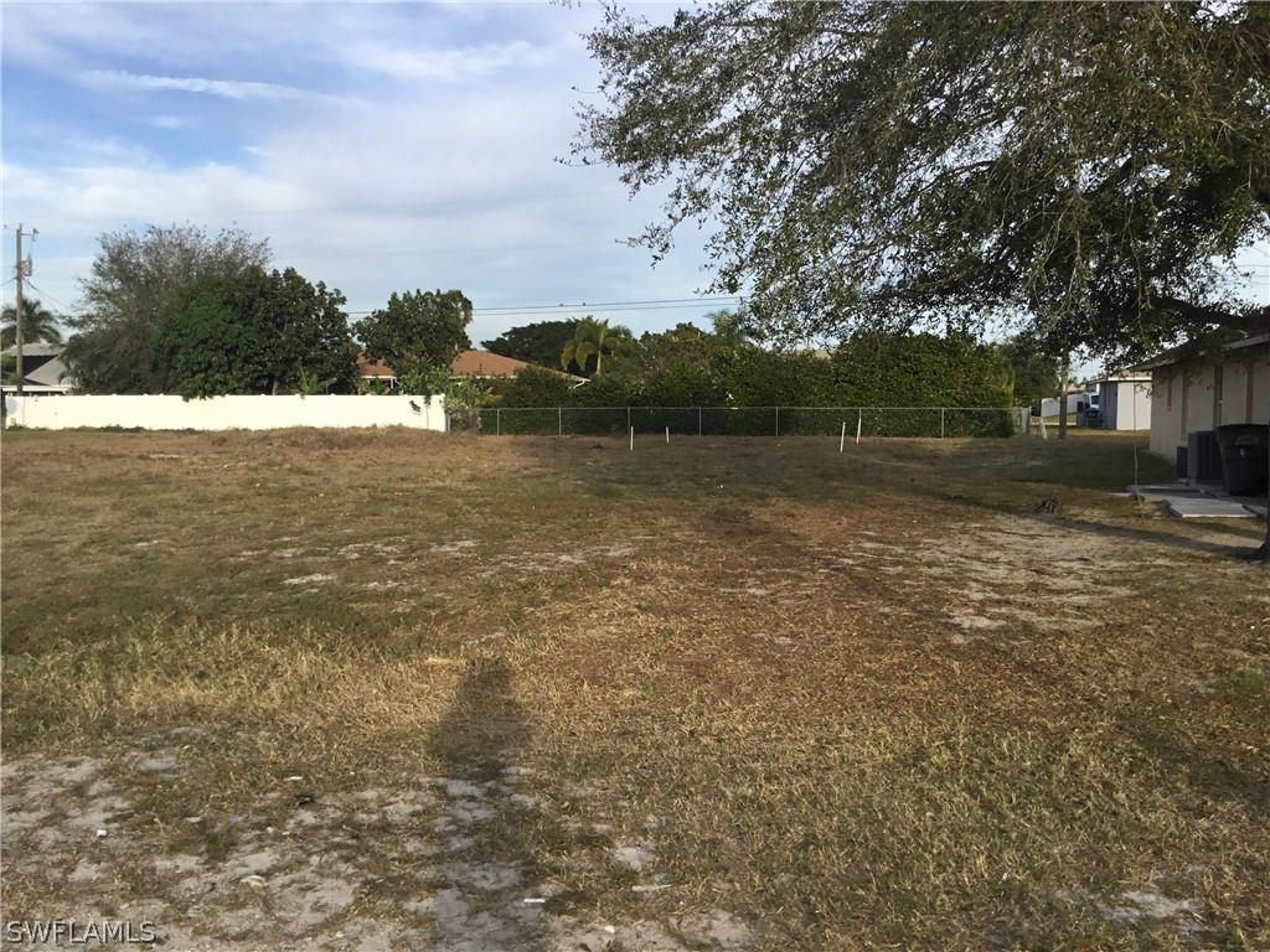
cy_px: 476
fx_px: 1137
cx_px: 635
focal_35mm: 31
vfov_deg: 45.4
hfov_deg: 58.4
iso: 25
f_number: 2.4
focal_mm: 3.3
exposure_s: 1/721
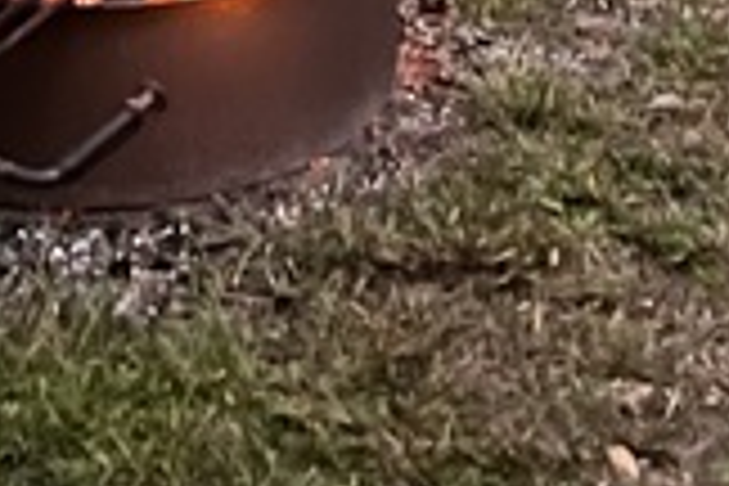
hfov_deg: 12.2
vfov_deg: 7.1
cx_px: 112
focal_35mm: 167
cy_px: -1130
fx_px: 3381
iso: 640
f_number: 1.5
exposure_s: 1/9
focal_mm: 5.7
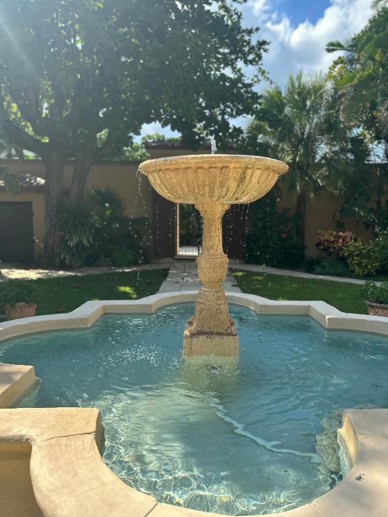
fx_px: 359
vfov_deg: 71.6
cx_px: 194
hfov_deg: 56.8
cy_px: 258
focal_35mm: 24
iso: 80
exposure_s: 1/2469
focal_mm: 6.86
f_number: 1.78
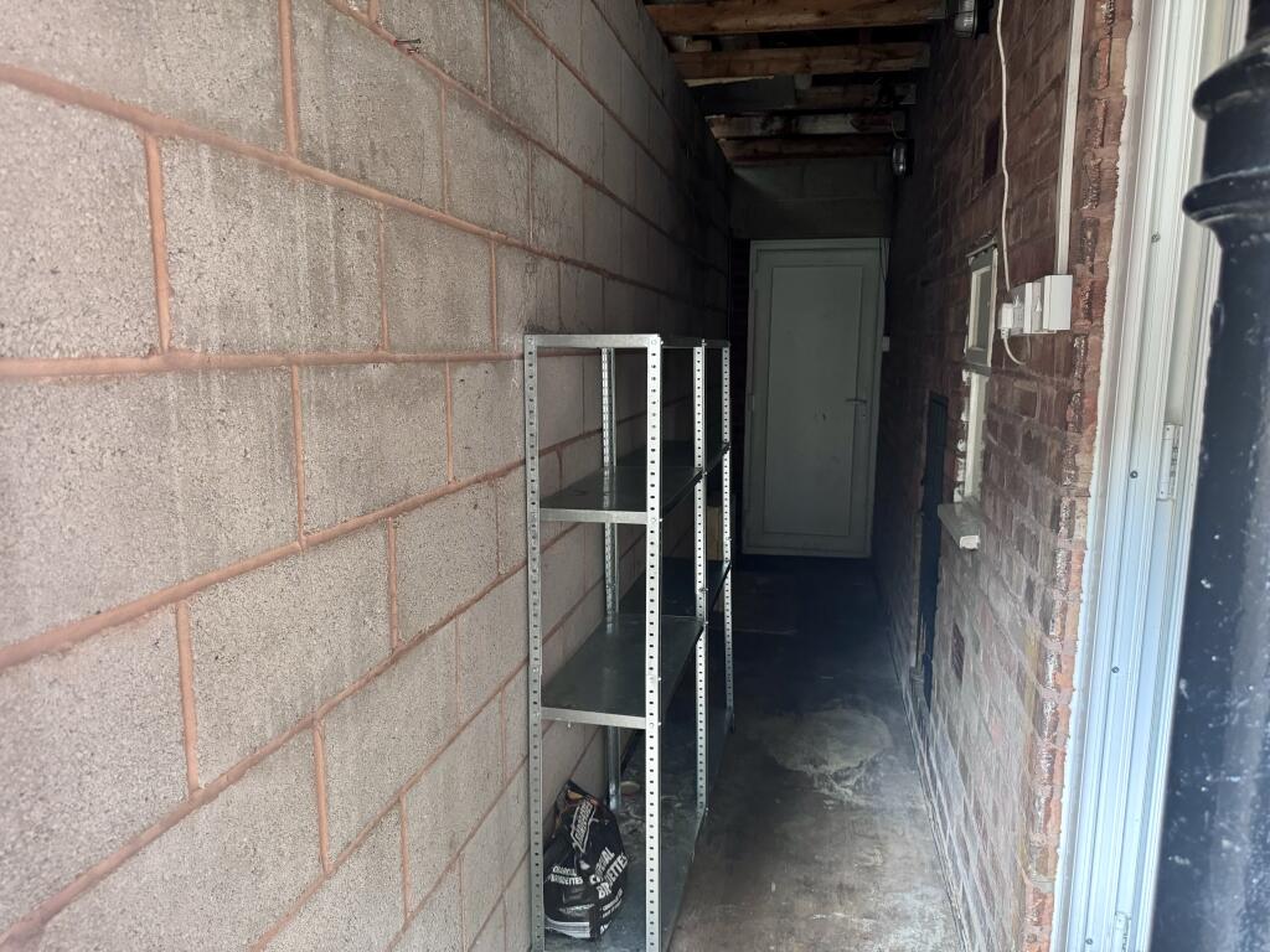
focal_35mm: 24
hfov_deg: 71.6
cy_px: 476
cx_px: 635
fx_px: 881
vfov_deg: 56.8
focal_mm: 6.76
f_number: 1.78
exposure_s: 1/60
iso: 400
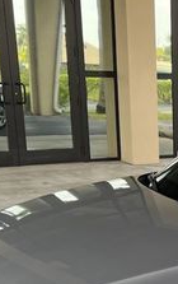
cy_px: 279
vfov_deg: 25.0
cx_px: 270
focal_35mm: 79
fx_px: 611
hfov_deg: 15.3
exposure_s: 1/513
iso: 50
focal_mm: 5.7
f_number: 1.5
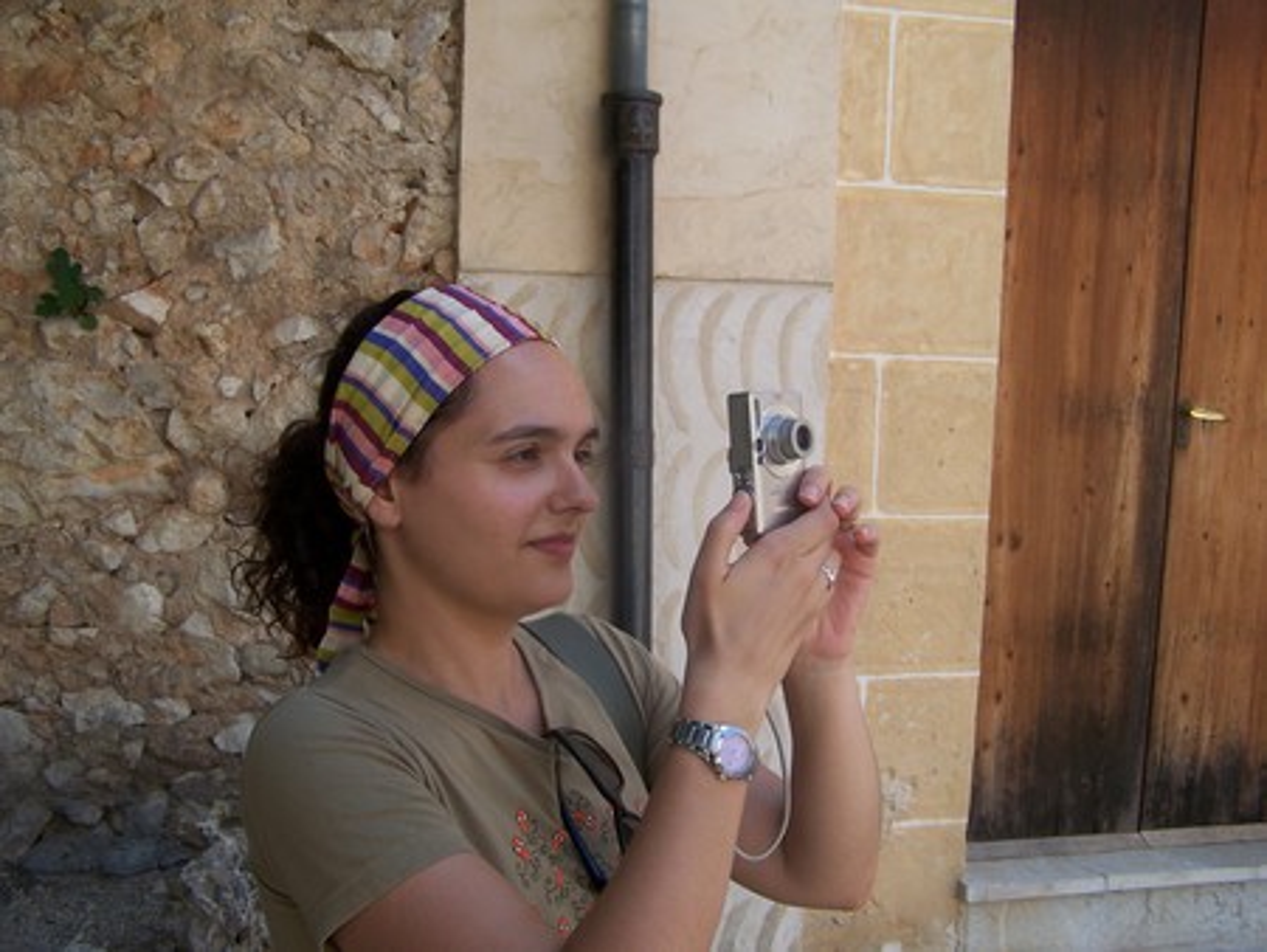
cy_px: 476
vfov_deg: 37.8
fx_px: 1392
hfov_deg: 49.0
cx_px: 634
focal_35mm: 38
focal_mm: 6.3
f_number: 2.8
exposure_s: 1/400
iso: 80
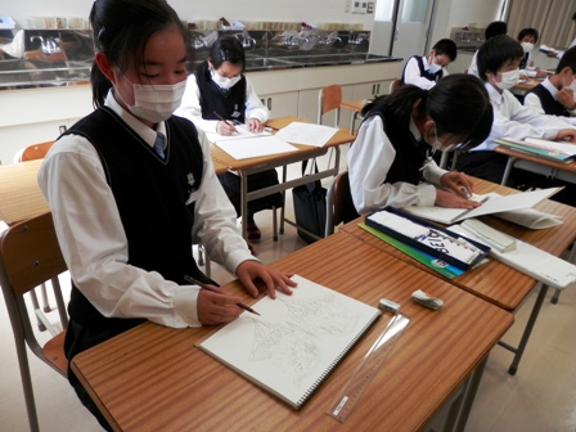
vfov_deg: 54.9
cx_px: 288
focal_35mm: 25
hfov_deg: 69.4
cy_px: 216
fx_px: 416
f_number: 3
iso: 80
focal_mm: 4.5
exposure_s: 1/80
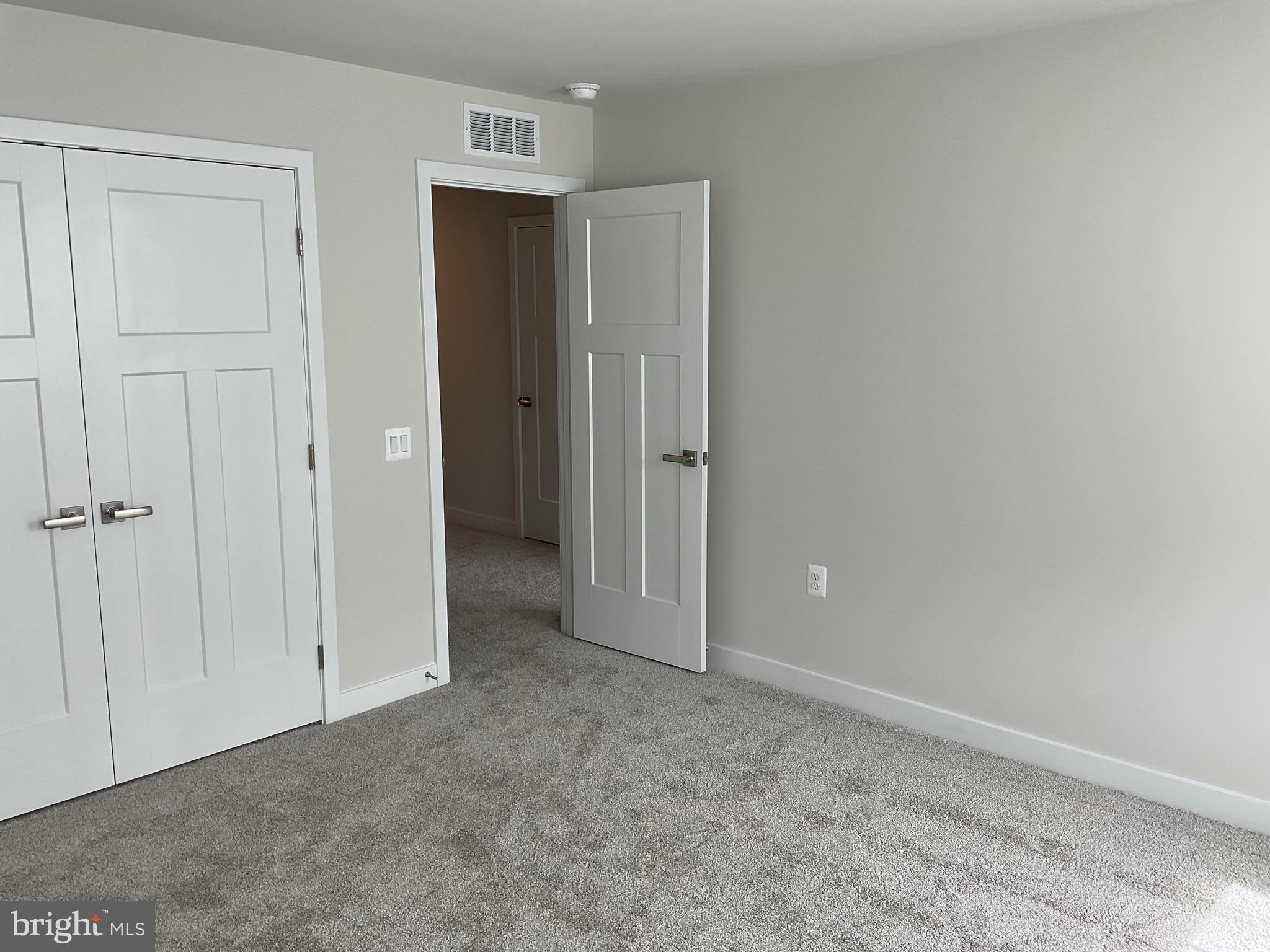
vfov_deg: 48.2
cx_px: 635
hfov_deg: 61.7
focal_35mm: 29
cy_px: 476
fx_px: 1064
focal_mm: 3
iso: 25
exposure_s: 1/120
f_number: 1.8
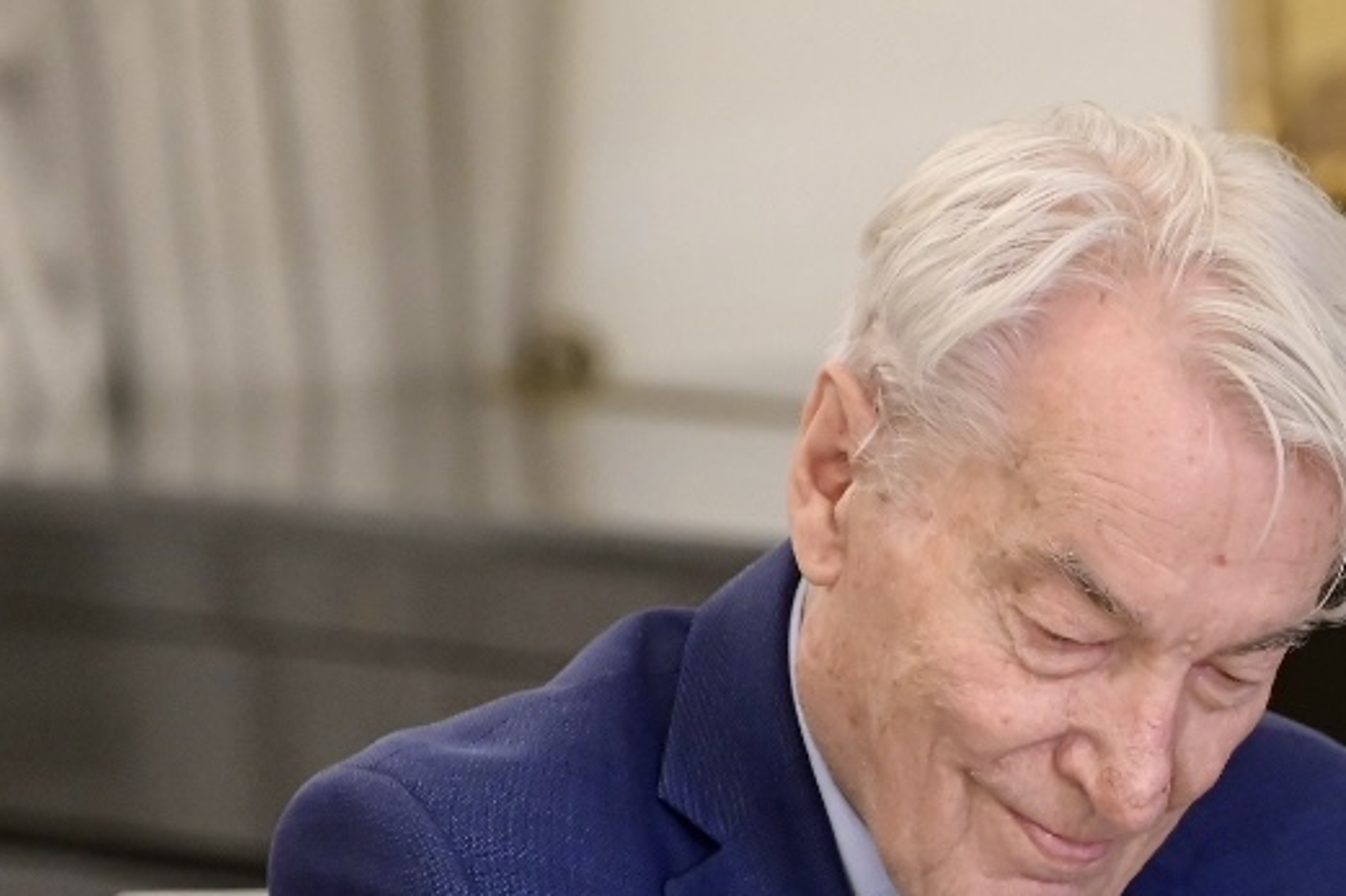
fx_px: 19173
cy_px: 751
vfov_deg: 2.7
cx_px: 1914
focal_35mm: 513
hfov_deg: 4.0
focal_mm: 165
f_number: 3.5
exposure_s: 1/200
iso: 3200
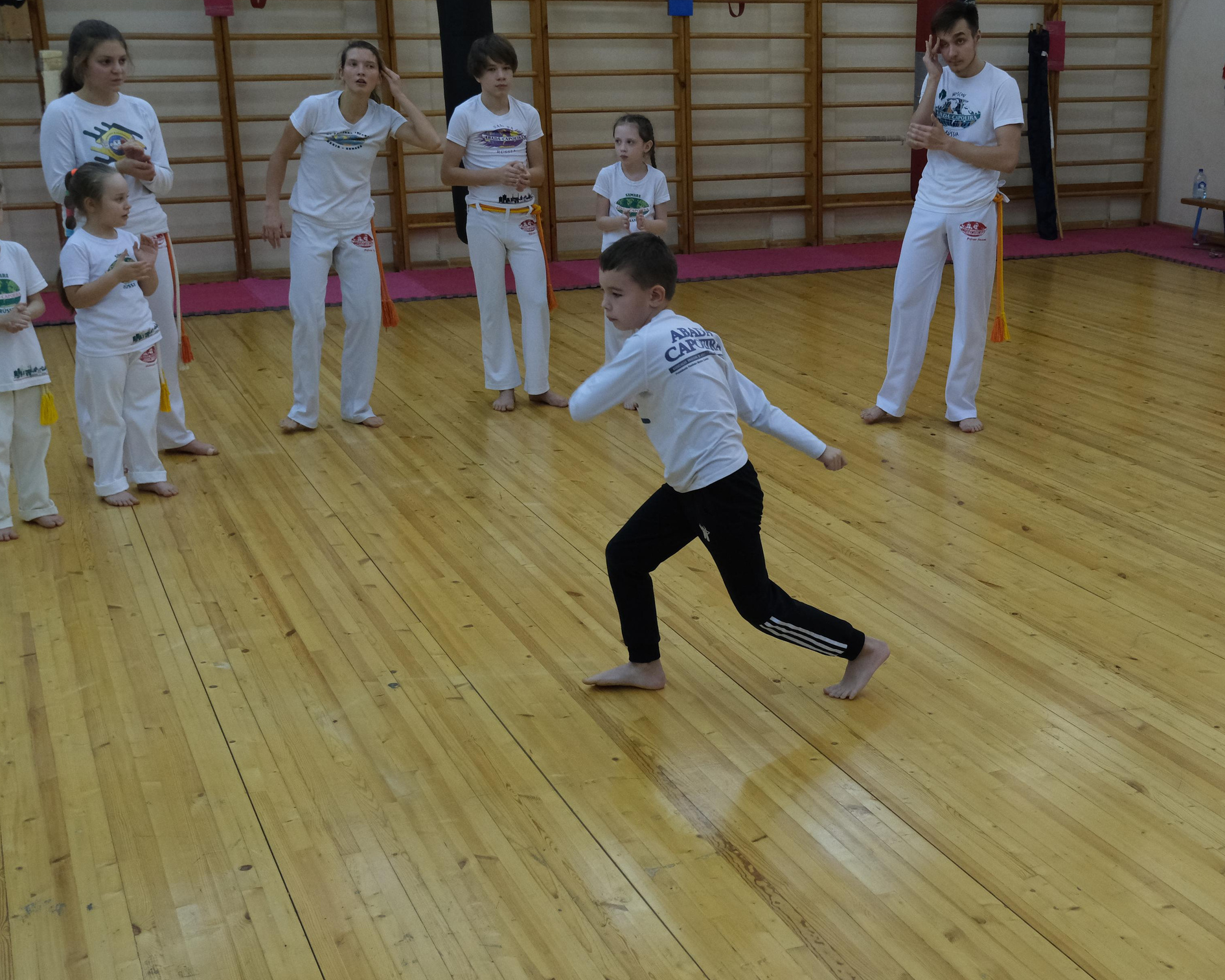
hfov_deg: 39.0
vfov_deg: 32.1
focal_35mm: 47
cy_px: 535
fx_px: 1704
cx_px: 826
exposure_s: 1/320
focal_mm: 24.9
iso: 2500
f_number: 4.4
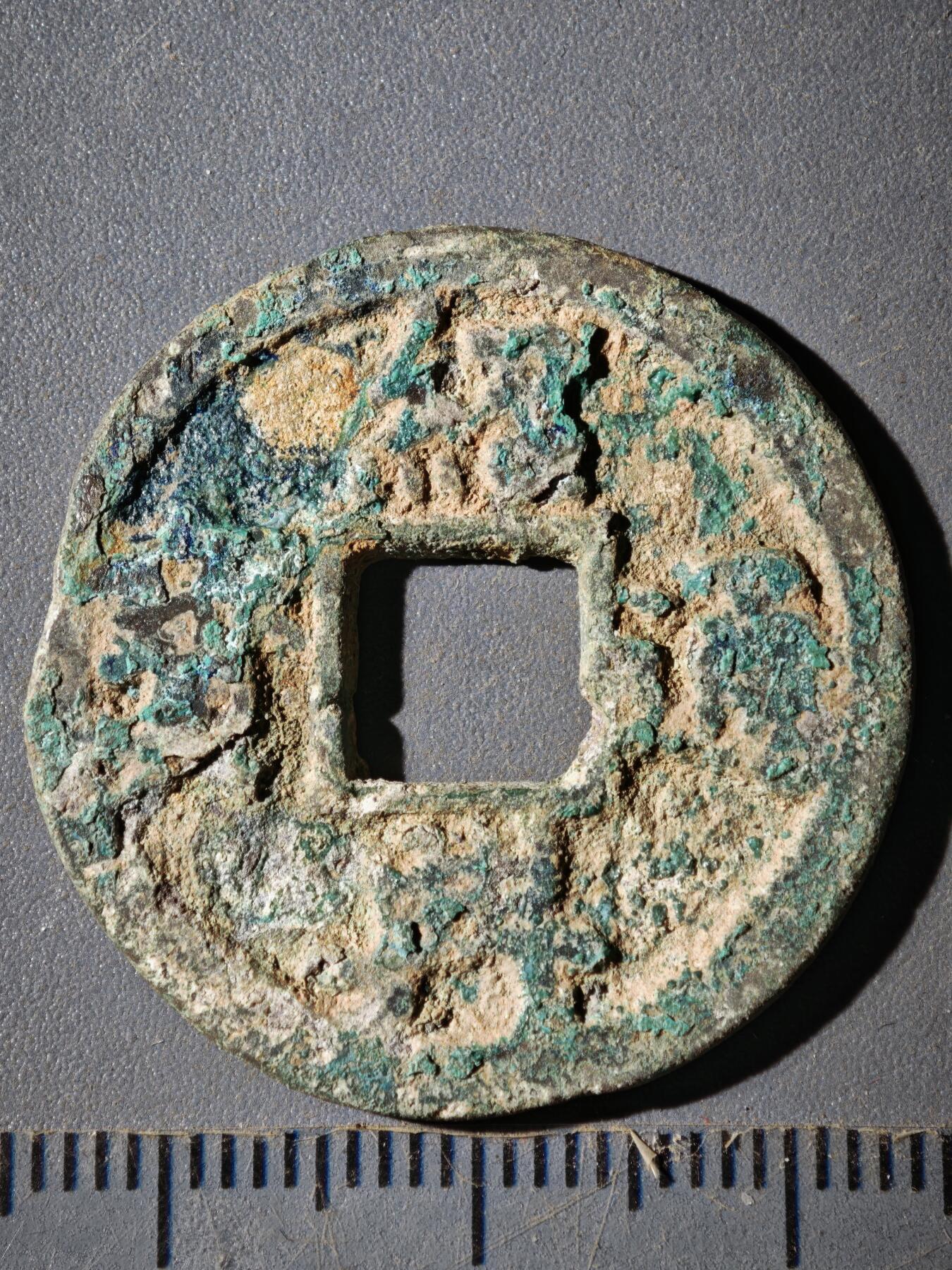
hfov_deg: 15.4
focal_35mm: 96
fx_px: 3520
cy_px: 635
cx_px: 476
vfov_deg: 20.4
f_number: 2
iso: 100
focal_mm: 9
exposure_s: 1/100
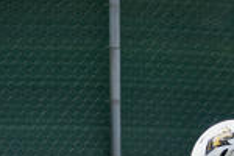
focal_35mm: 961
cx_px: 490
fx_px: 6246
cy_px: 316
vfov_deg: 1.4
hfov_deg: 2.1
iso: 400
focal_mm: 110
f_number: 6.3
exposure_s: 1/1600
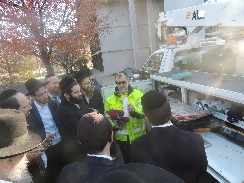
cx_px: 122
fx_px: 169
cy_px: 92
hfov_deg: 71.6
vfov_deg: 56.8
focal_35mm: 24
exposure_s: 1/160
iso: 100
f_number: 3
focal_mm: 4.3
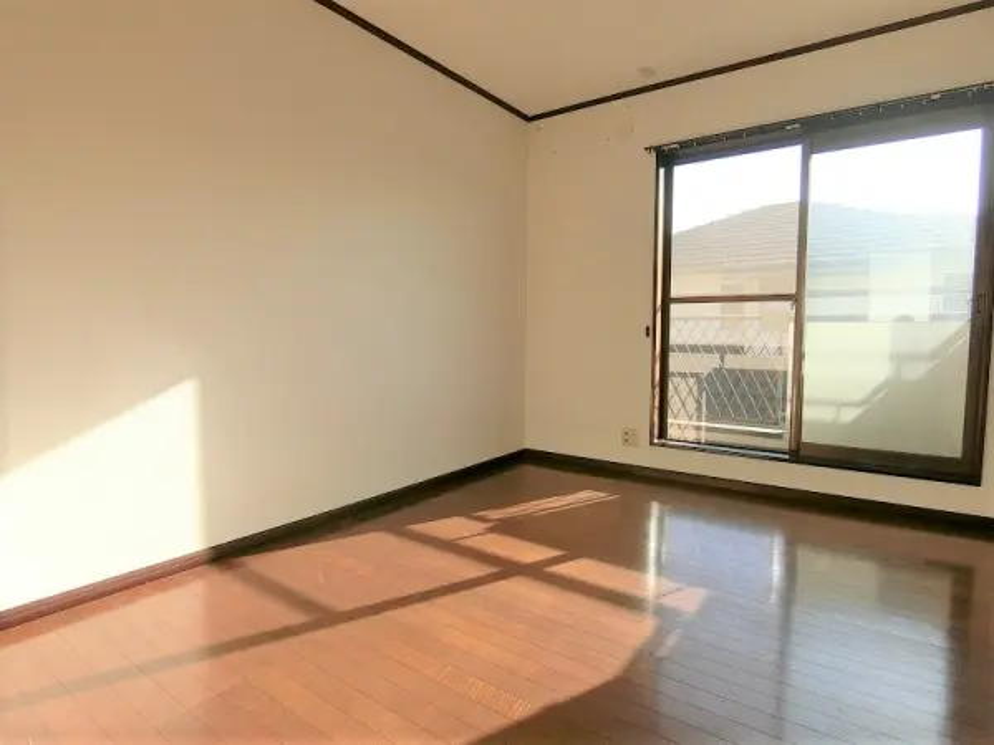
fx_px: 546
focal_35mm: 19
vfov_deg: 68.7
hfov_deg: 84.7
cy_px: 372
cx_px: 497
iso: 80
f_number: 2.7
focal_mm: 4.06
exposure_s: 1/500
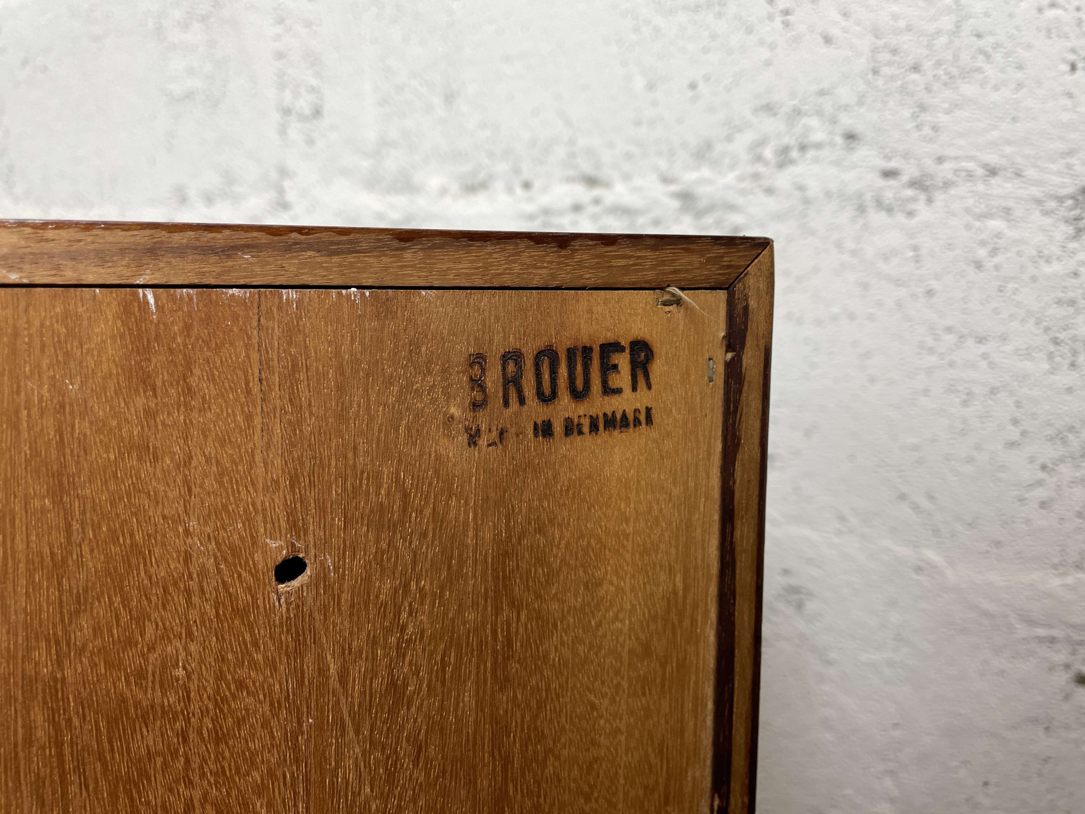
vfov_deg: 51.3
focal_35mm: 27
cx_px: 556
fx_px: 846
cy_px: 392
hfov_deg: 65.3
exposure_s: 1/100
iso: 64
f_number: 1.6
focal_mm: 4.2
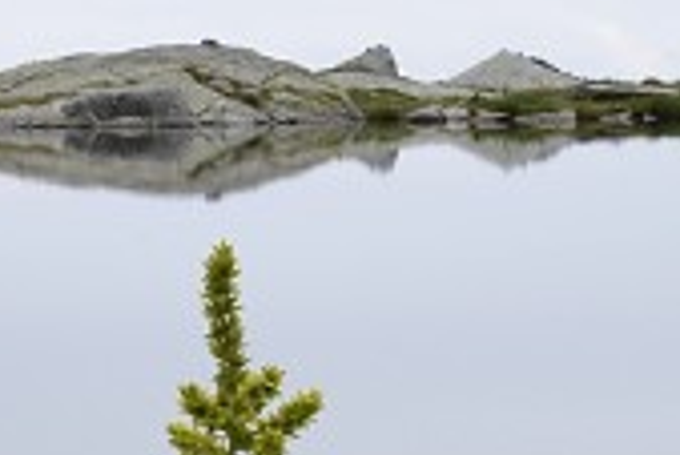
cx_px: -491
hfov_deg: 11.9
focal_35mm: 160
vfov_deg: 8.6
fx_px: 3025
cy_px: 16
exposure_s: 1/40
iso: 100
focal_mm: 20
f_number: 11
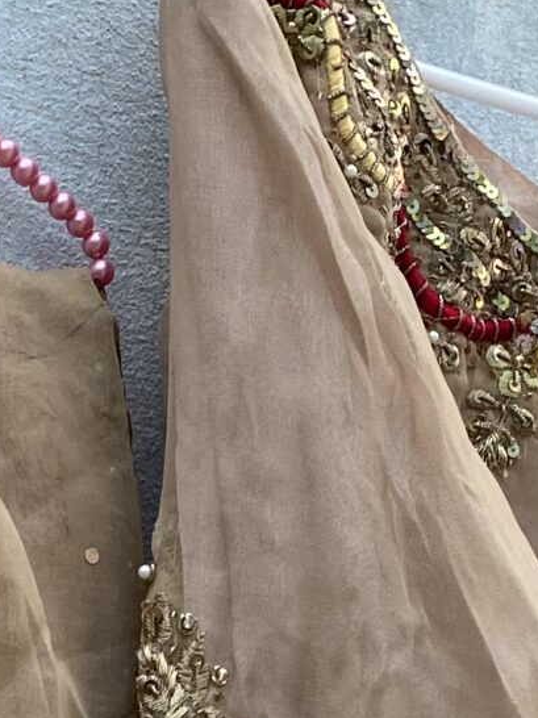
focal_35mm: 122
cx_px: -100
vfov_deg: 14.7
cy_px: 1153
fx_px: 2530
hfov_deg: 11.9
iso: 125
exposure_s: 1/121
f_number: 1.8
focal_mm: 4.25
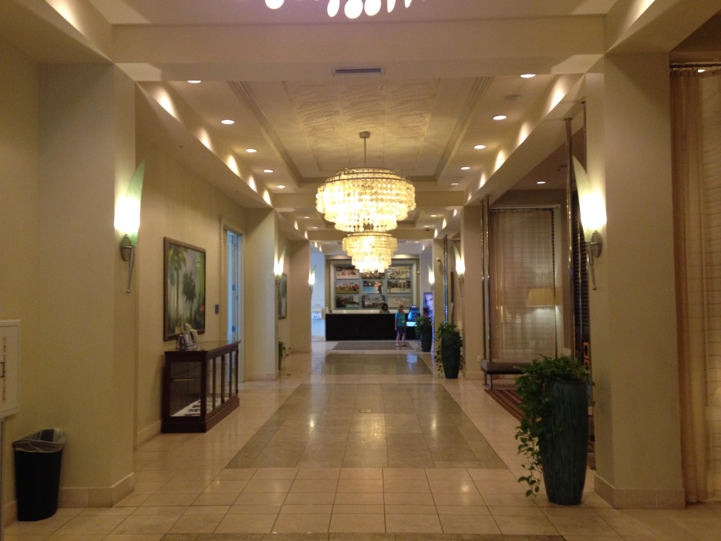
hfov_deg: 55.4
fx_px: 687
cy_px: 270
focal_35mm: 33
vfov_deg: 42.9
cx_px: 360
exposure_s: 1/20
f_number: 2.4
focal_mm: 4.12
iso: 160
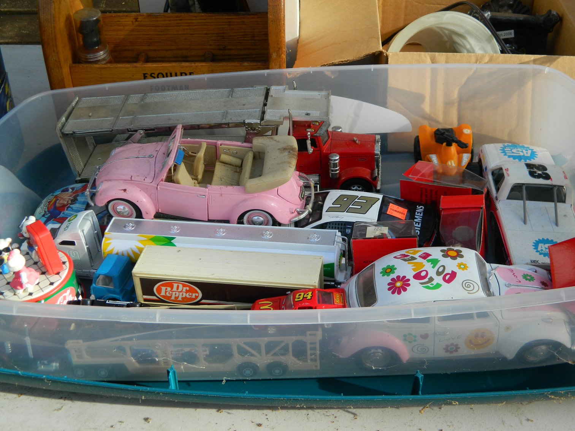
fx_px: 781
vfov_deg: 30.9
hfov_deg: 40.4
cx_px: 288
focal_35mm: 47
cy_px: 216
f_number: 3.6
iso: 80
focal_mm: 8.4
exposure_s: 1/320
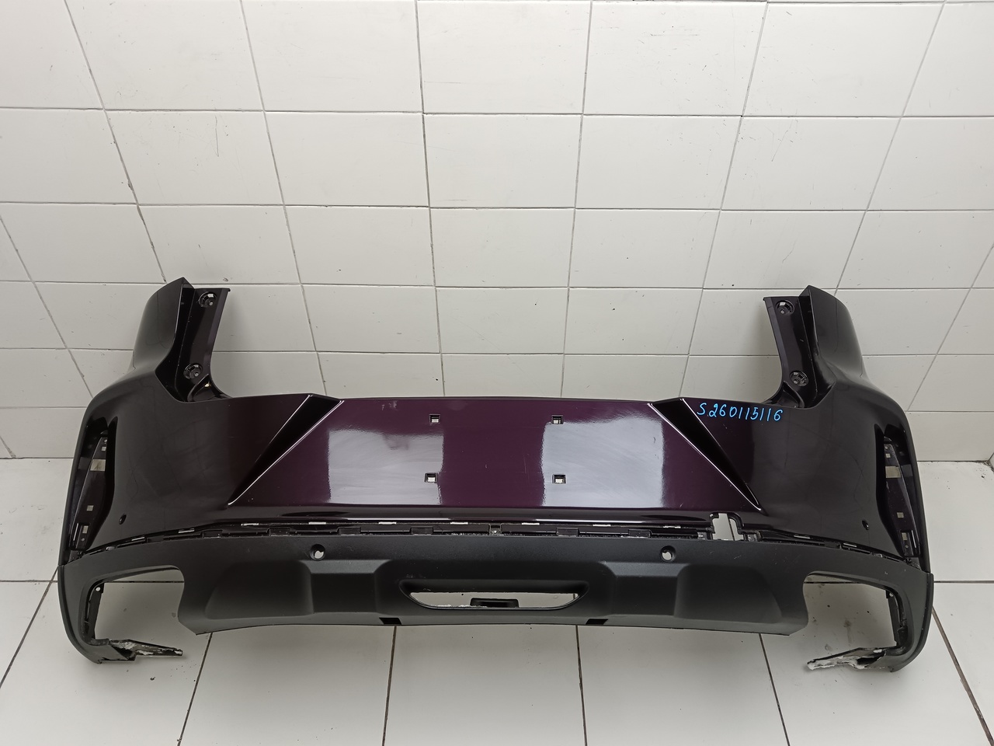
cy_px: 373
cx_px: 497
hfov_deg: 65.3
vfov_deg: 51.4
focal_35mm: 27
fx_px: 775
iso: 366
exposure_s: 1/100
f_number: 1.9
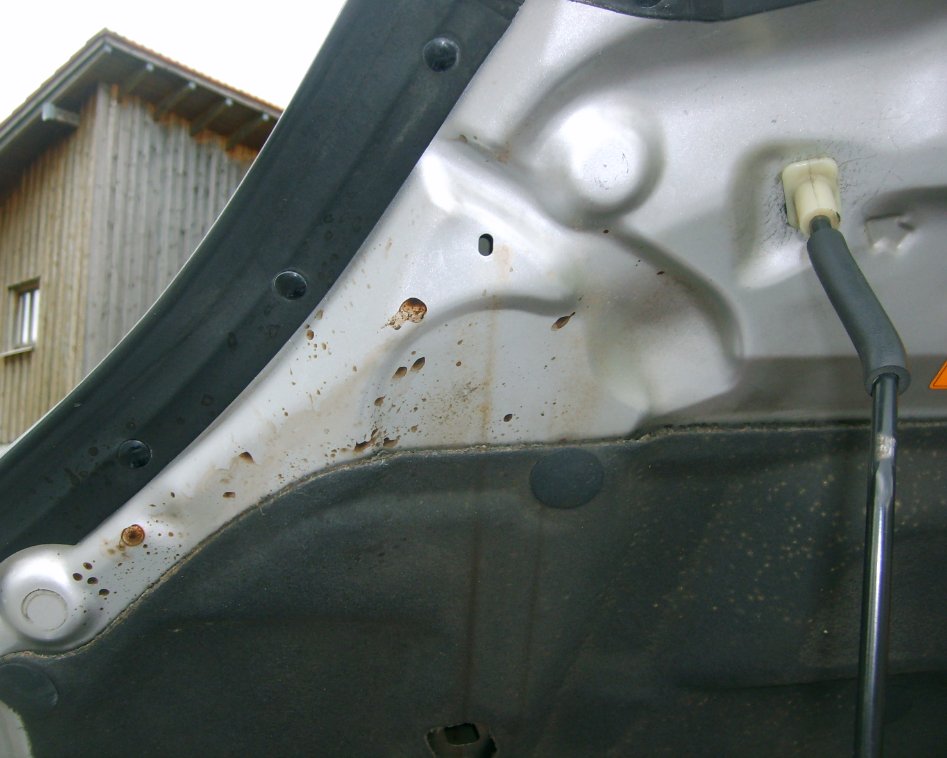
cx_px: 475
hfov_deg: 49.1
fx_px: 1037
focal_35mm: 37
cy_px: 375
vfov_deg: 40.1
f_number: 2.8
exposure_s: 1/30
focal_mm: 5.8
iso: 100
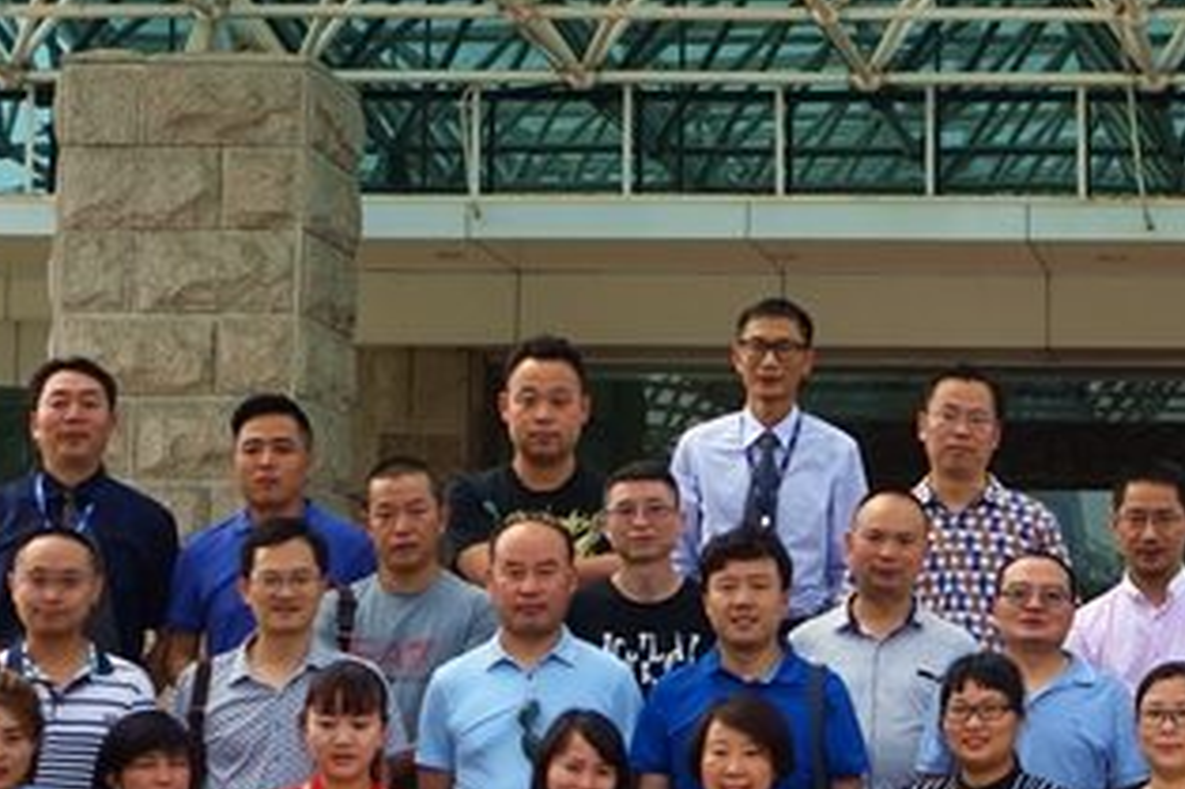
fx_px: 4869
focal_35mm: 148
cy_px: 260
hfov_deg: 13.5
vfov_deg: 9.3
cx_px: 1377
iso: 50
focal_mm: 43
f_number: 4.5
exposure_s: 1/60
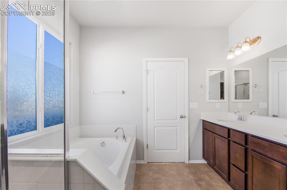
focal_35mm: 15
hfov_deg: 100.5
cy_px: 95
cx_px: 144
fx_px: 119
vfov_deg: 77.0
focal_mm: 10
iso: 200
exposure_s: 1/8
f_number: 13
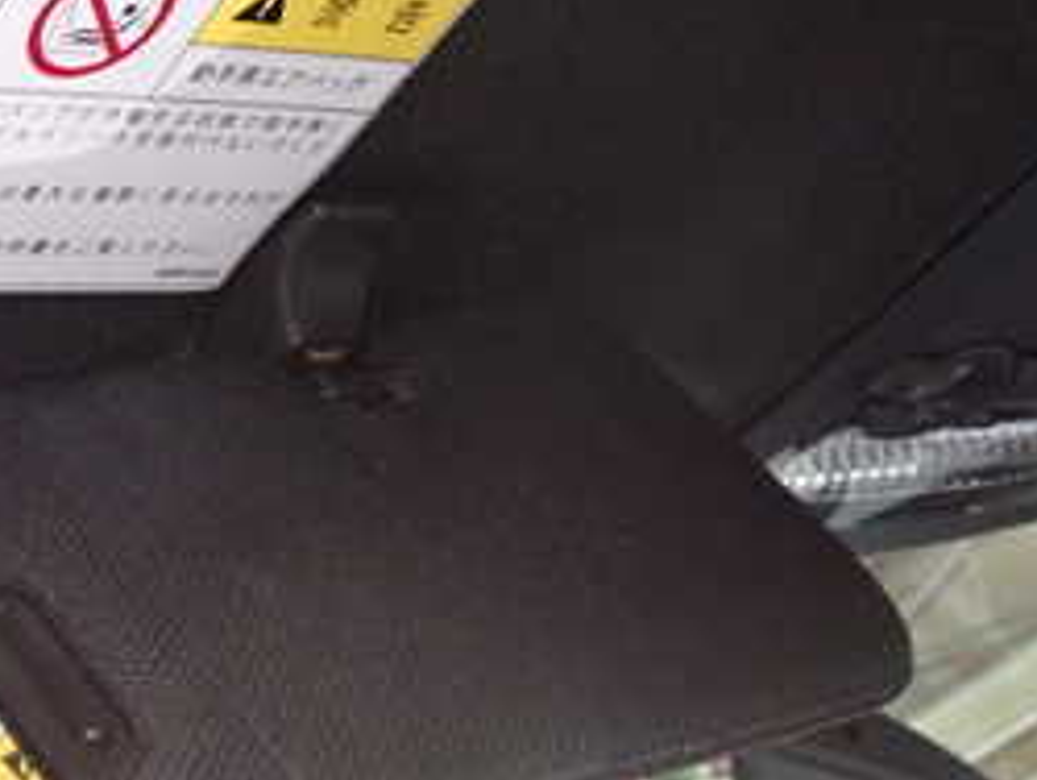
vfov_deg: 20.3
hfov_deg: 24.5
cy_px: 622
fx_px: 2159
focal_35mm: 72
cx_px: -195
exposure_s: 1/25
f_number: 2.3
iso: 800
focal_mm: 5.4
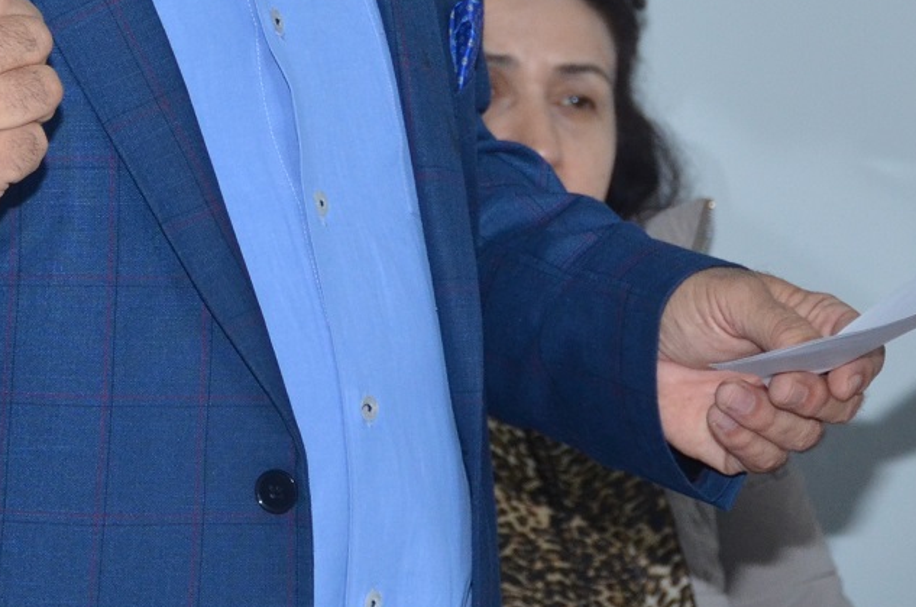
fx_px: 6017
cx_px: 289
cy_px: -59
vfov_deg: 5.7
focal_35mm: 237
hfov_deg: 8.7
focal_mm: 50
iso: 800
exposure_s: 1/60
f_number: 4.8
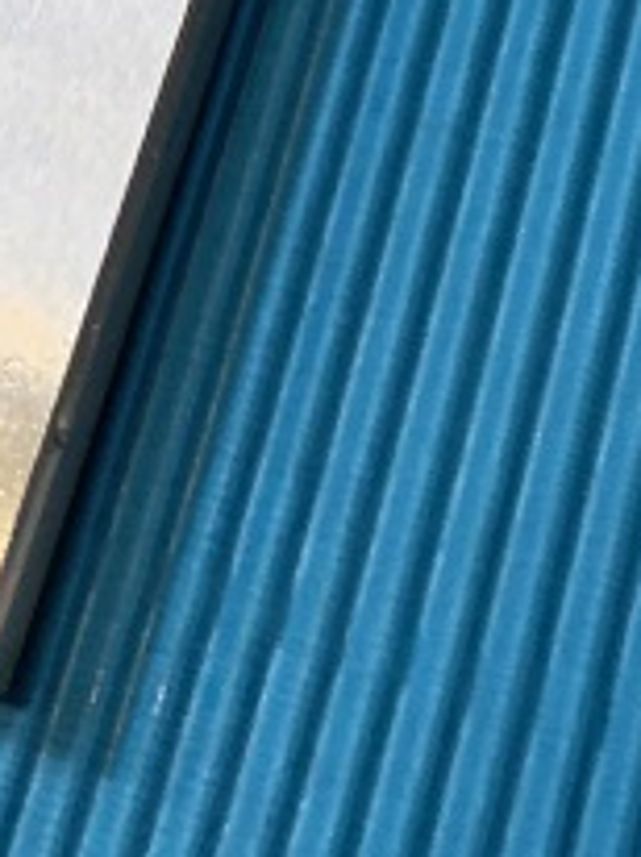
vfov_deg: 17.6
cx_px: 223
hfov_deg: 14.5
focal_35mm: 102
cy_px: -360
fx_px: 2524
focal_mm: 4.25
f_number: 1.8
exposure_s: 1/39
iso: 400
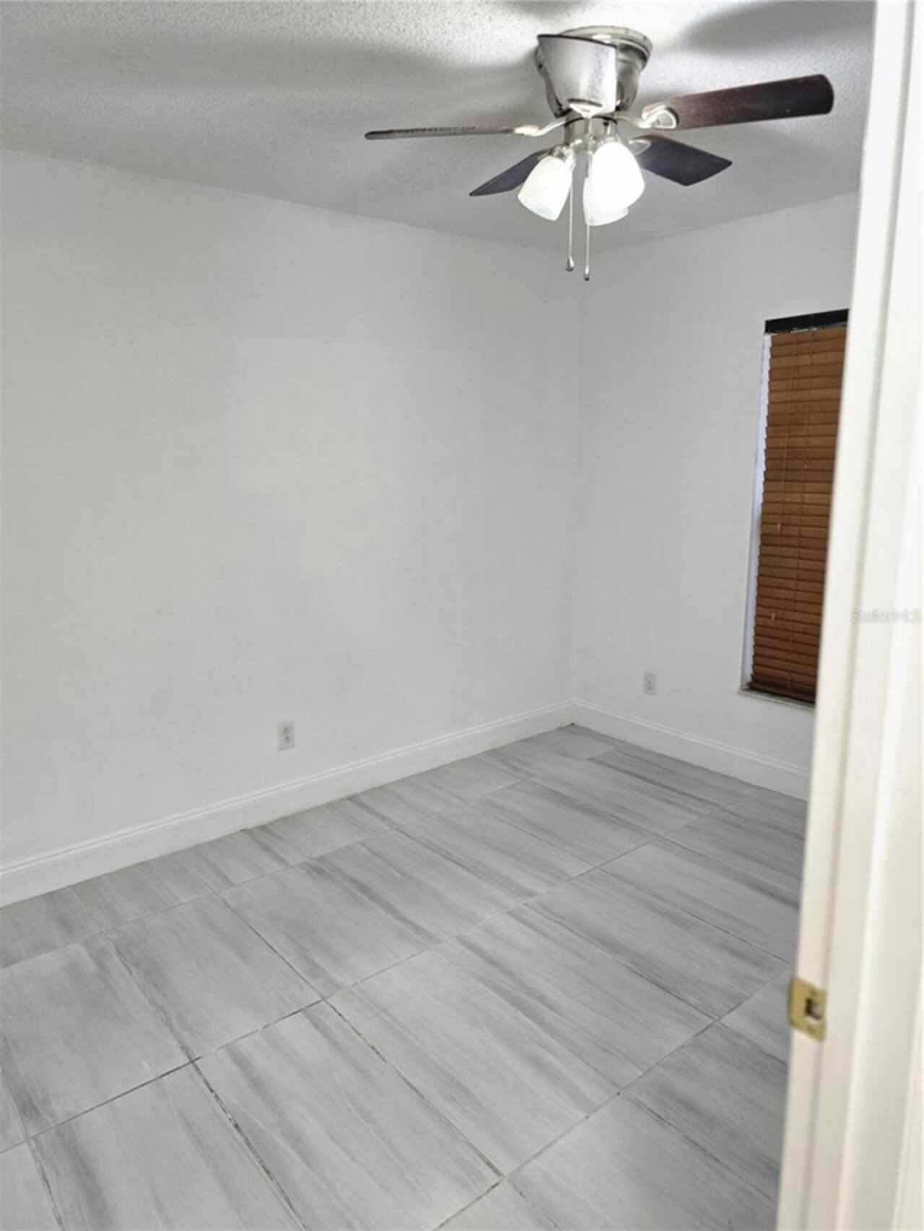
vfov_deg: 73.9
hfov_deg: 58.9
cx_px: 462
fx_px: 818
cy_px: 616
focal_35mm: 23
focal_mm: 6.3
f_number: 1.7
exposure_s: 1/120
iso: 320
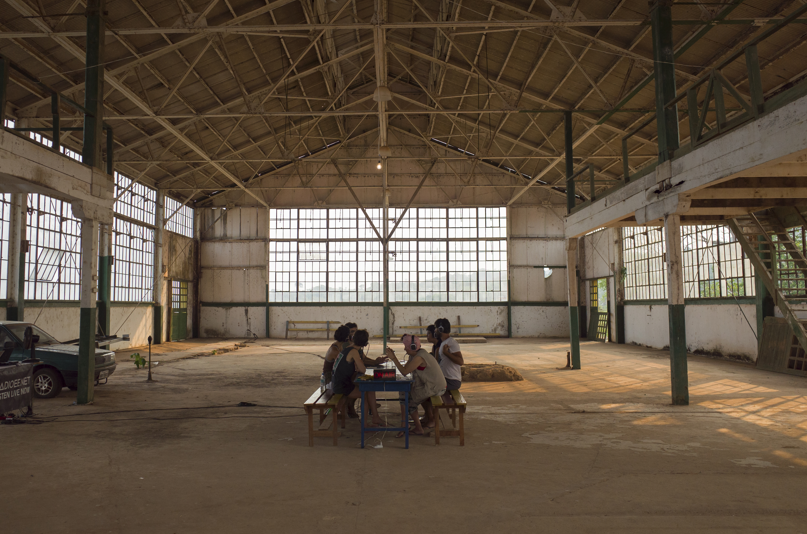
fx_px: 738
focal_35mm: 33
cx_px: 371
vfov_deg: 39.7
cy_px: 232
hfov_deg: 57.2
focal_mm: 18.3
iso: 320
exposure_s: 1/640
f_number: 3.2
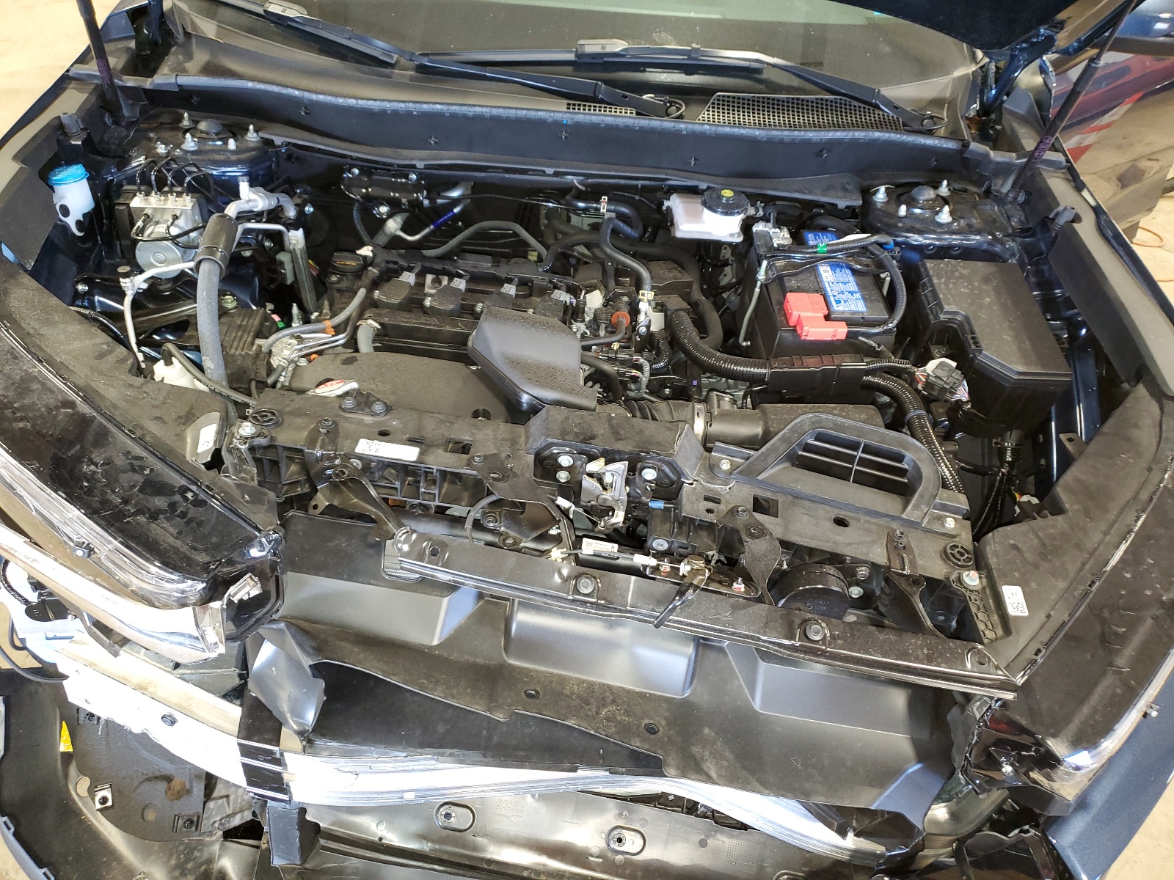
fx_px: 882
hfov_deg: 67.3
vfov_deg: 53.1
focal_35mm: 26
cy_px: 440
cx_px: 587
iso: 134
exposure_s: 1/17
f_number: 1.5
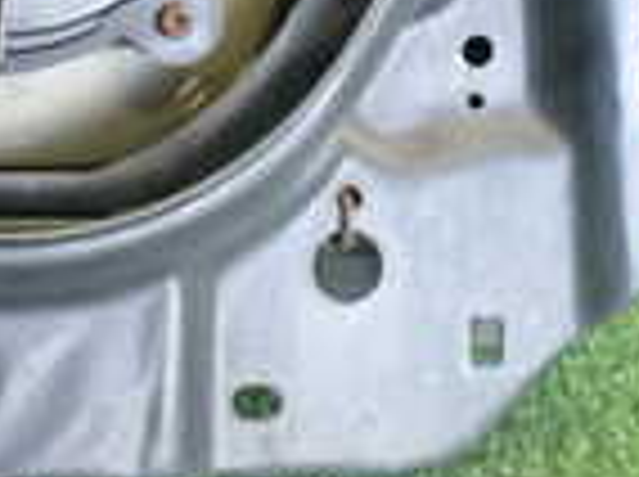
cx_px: -180
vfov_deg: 11.4
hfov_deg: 14.9
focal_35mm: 127
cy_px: -68
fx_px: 2340
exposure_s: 1/30
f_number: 2.3
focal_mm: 5.4
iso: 200
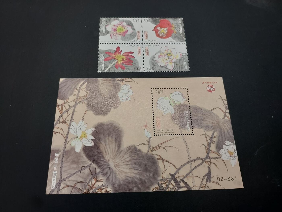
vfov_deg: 56.8
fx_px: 196
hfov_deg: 71.6
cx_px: 141
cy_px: 106
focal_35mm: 24
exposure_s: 1/50
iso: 64
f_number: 1.8
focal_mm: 4.6
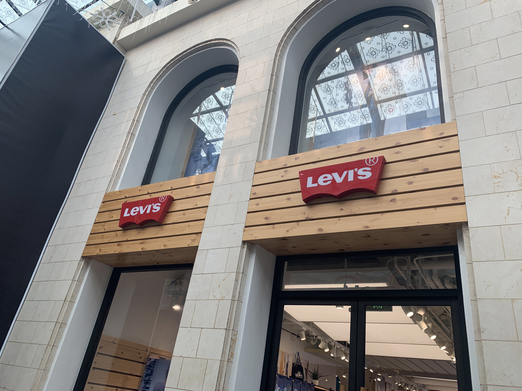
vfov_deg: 53.1
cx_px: 261
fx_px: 392
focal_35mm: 26
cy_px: 196
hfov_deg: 67.3
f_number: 1.8
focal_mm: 4.25
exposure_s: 1/396
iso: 25
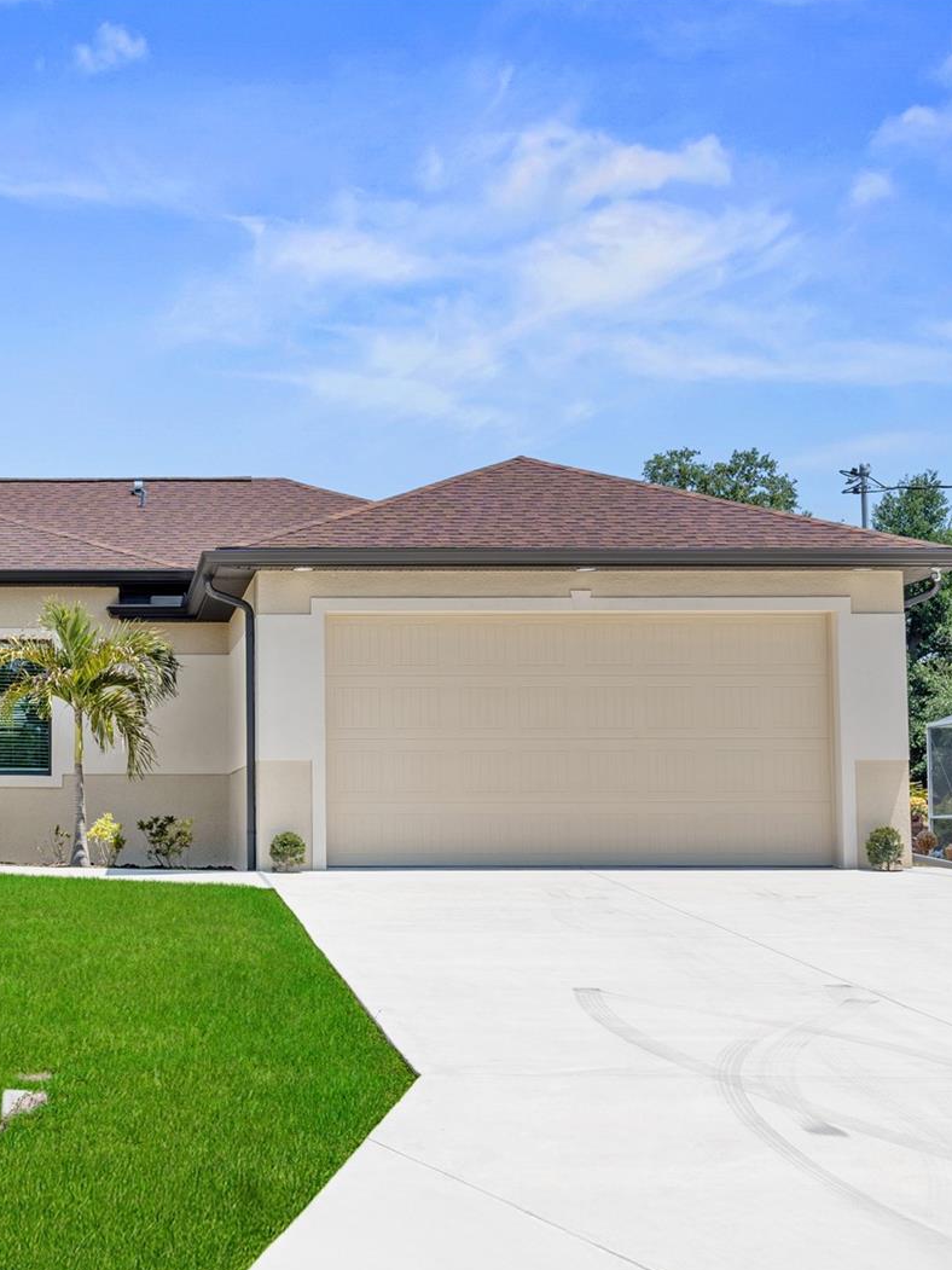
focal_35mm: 60
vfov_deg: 32.2
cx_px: 77
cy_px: 636
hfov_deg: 23.7
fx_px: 2201
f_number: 7.1
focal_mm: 41
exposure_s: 1/320
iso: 50
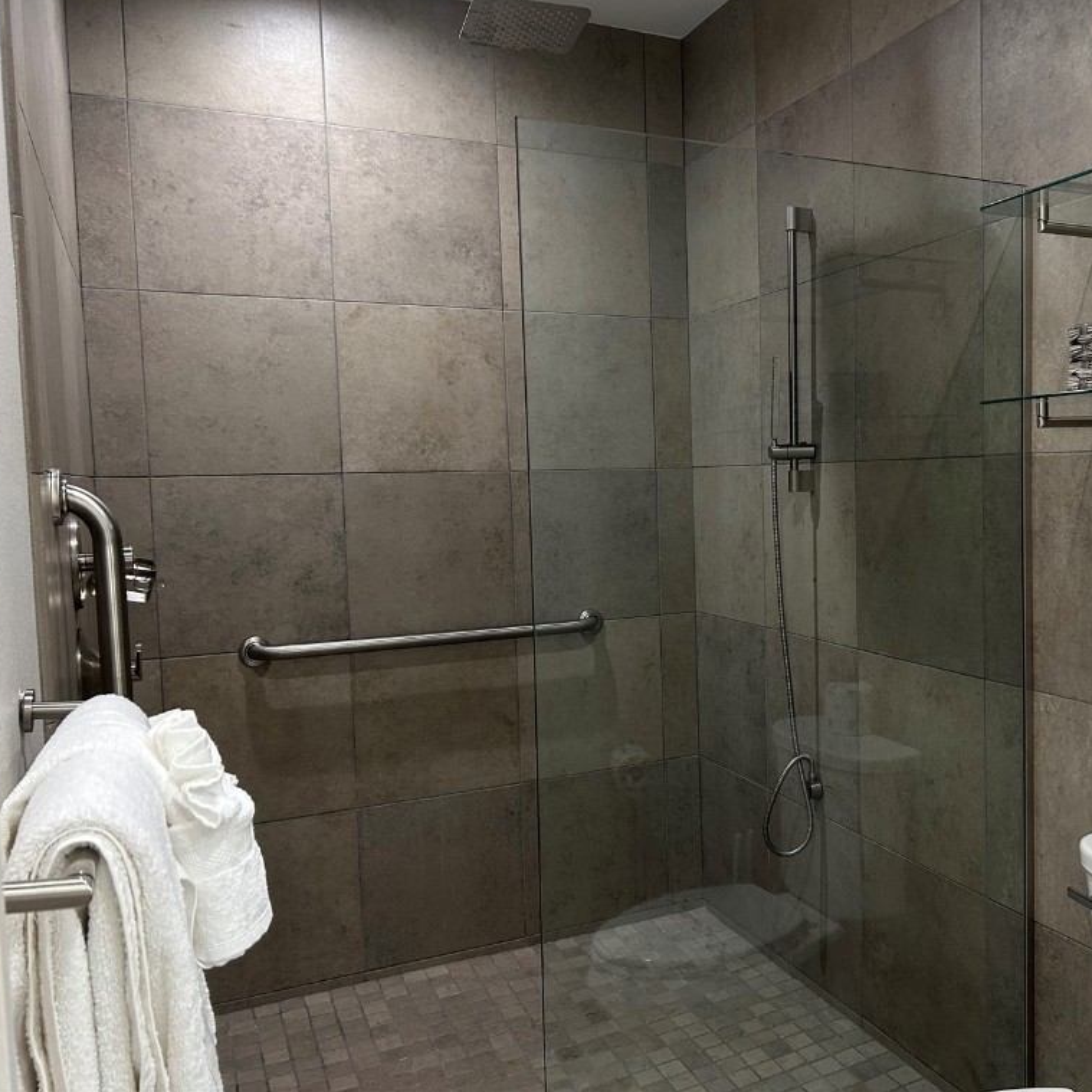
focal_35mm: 31
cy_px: 541
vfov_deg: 52.5
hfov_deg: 51.7
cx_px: 715
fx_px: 1106
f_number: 1.5
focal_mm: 5.7
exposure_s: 1/60
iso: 125
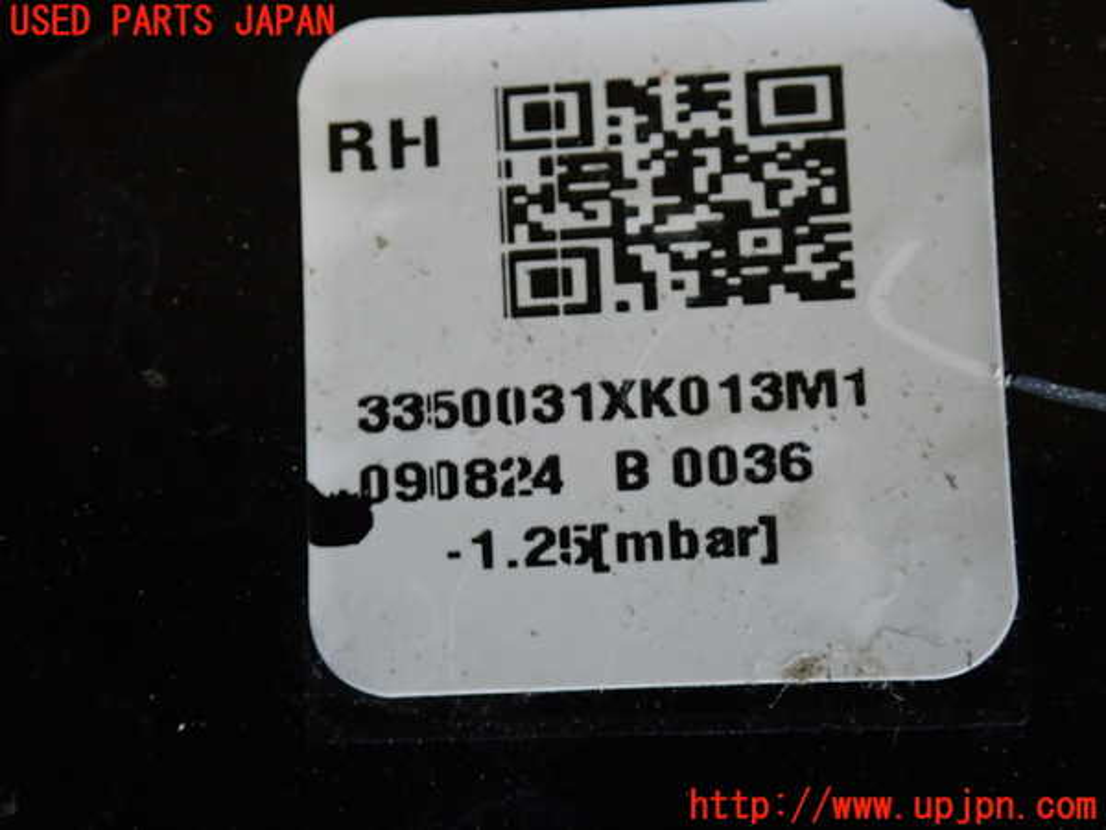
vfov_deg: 15.7
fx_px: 3003
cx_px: 553
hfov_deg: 20.9
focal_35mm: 94
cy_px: 415
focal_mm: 16.79
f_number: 4.7
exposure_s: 1/100
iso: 800
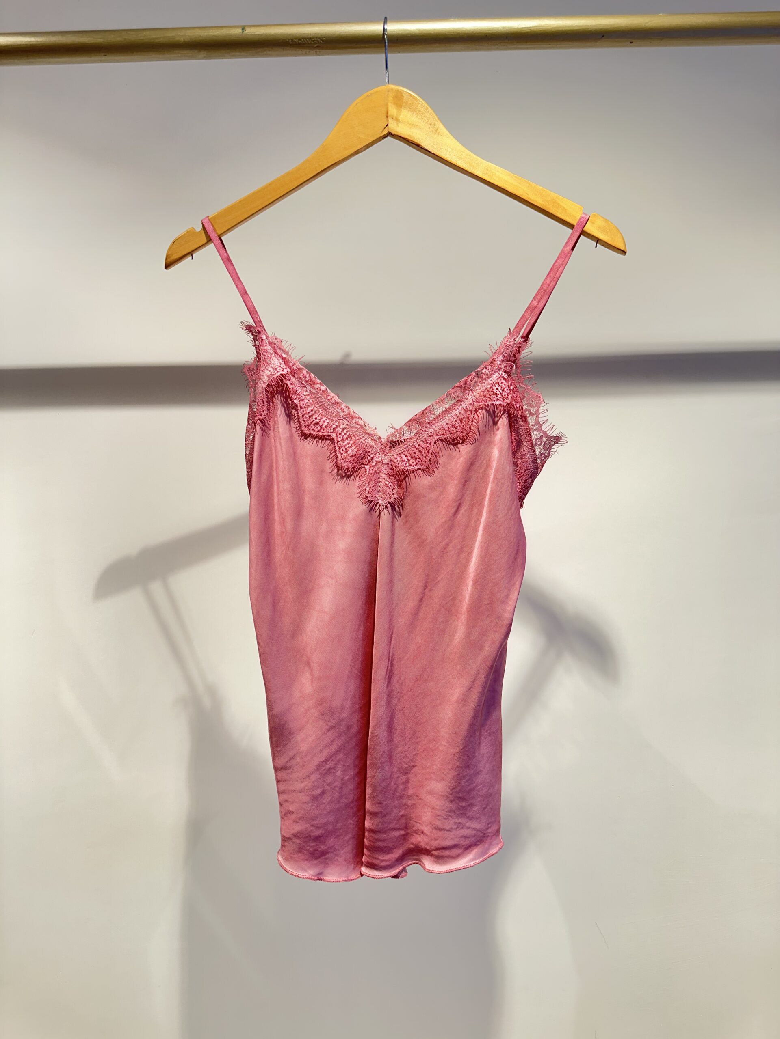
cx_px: 390
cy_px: 520
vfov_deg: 71.6
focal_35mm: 24
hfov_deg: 56.8
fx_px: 721
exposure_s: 1/100
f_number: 1.78
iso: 64
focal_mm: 6.86
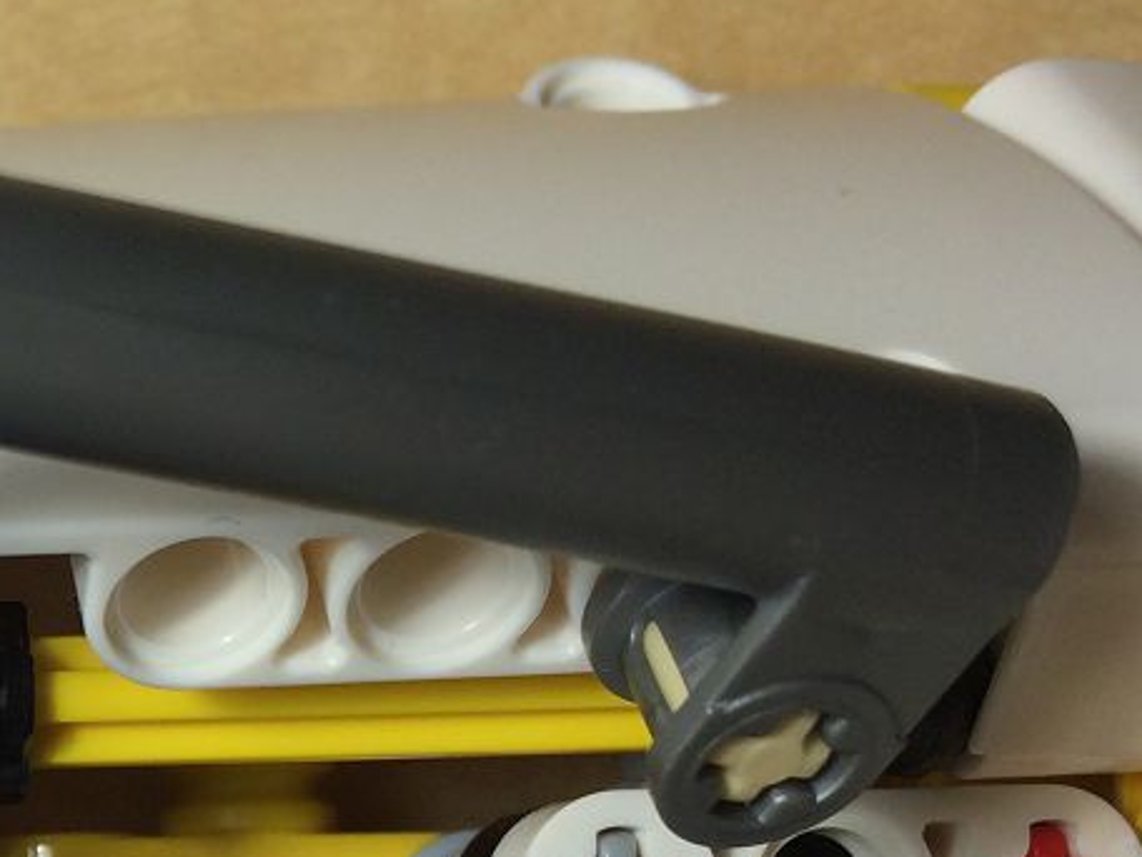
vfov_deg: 16.4
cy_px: 1039
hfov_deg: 20.9
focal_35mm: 86
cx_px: -308
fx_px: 2837
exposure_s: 1/120
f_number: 2.2
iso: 64
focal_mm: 4.12
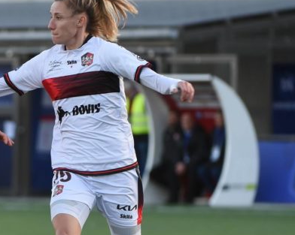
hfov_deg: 3.9
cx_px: -63
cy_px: 126
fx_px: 4284
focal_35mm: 491
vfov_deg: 3.1
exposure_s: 1/800
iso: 1000
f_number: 4
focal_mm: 200
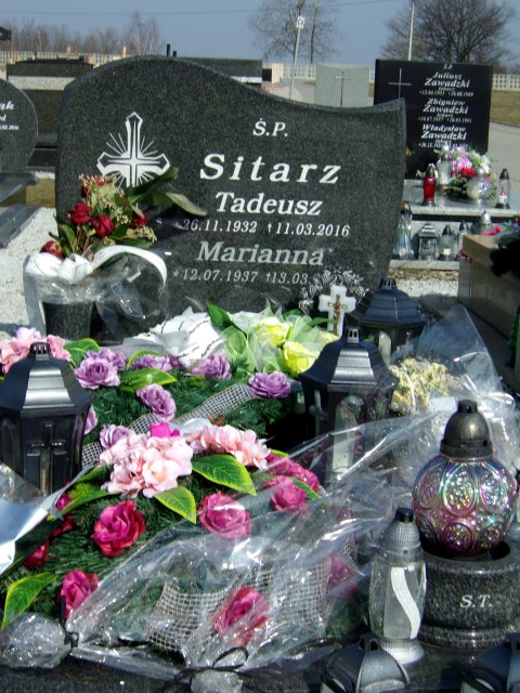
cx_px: 260
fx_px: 1402
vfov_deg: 27.8
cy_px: 346
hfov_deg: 21.0
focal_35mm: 70
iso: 80
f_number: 17.2
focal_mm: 12.5
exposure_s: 1/50
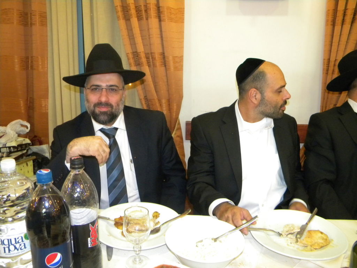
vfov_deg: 49.7
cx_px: 178
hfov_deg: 63.4
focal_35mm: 28
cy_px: 134
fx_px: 289
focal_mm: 5
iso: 400
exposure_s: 1/26
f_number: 3.5
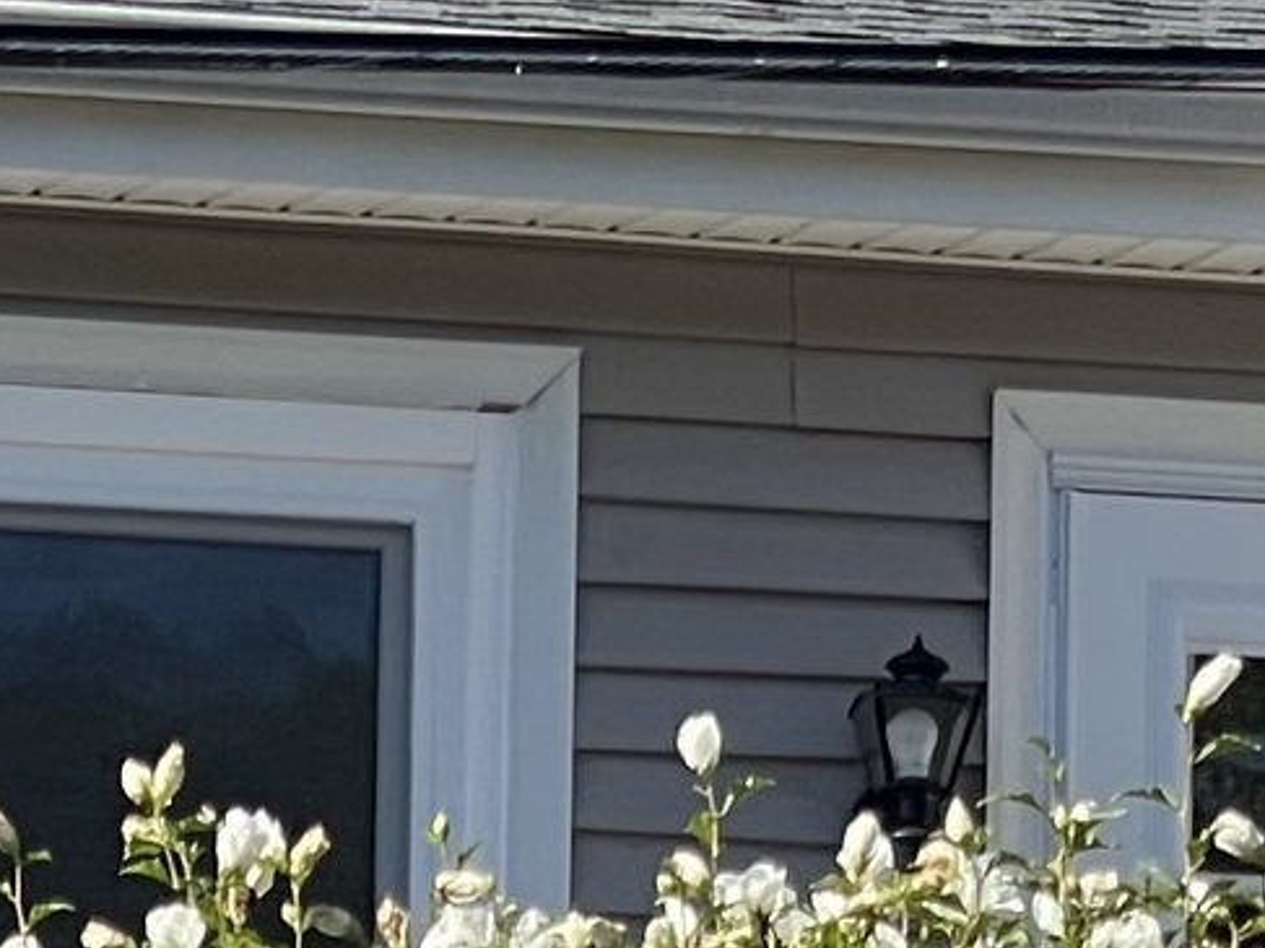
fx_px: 14760
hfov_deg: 4.9
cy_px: 1966
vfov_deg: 3.6
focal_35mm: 404
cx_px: 738
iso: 20
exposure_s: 1/649
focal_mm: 7.5
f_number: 2.2
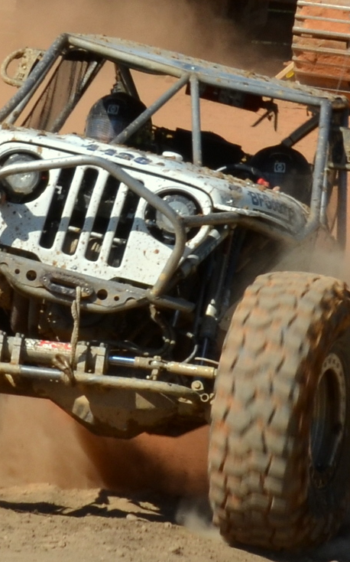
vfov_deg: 17.4
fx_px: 1834
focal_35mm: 120
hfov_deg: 10.8
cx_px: 13
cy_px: 281
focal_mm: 48
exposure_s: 1/160
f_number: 18
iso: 200
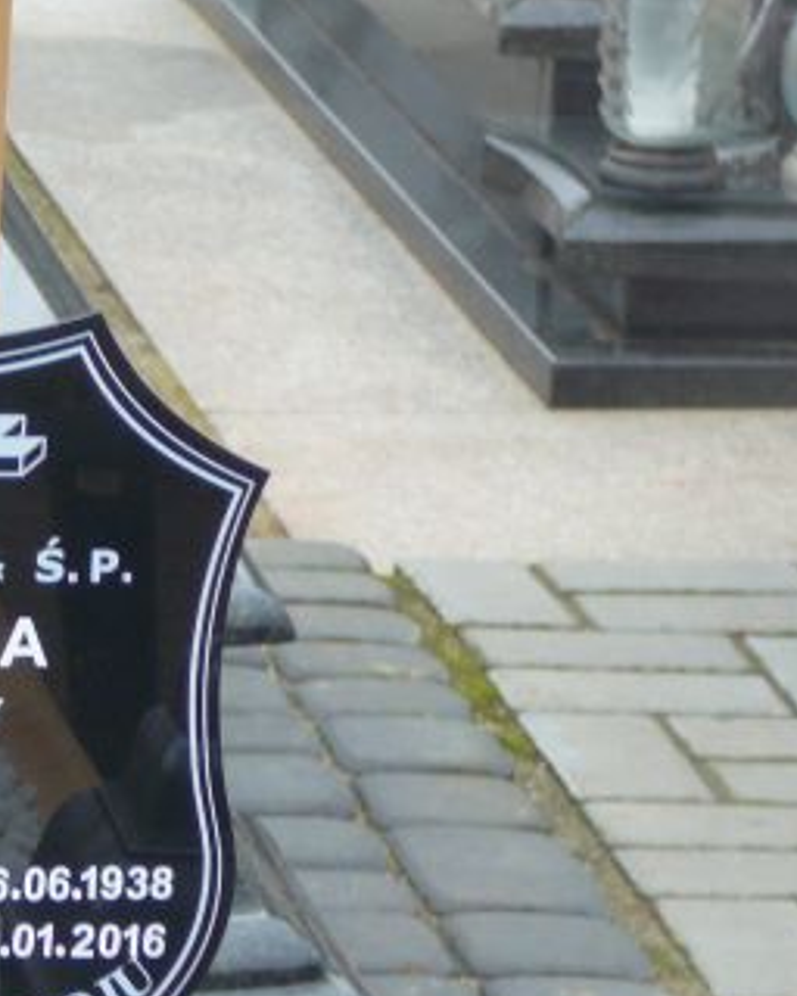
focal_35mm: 250
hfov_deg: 6.2
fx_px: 7371
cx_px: -162
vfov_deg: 7.7
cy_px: 688
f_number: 3.9
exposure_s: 1/40
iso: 100
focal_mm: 19
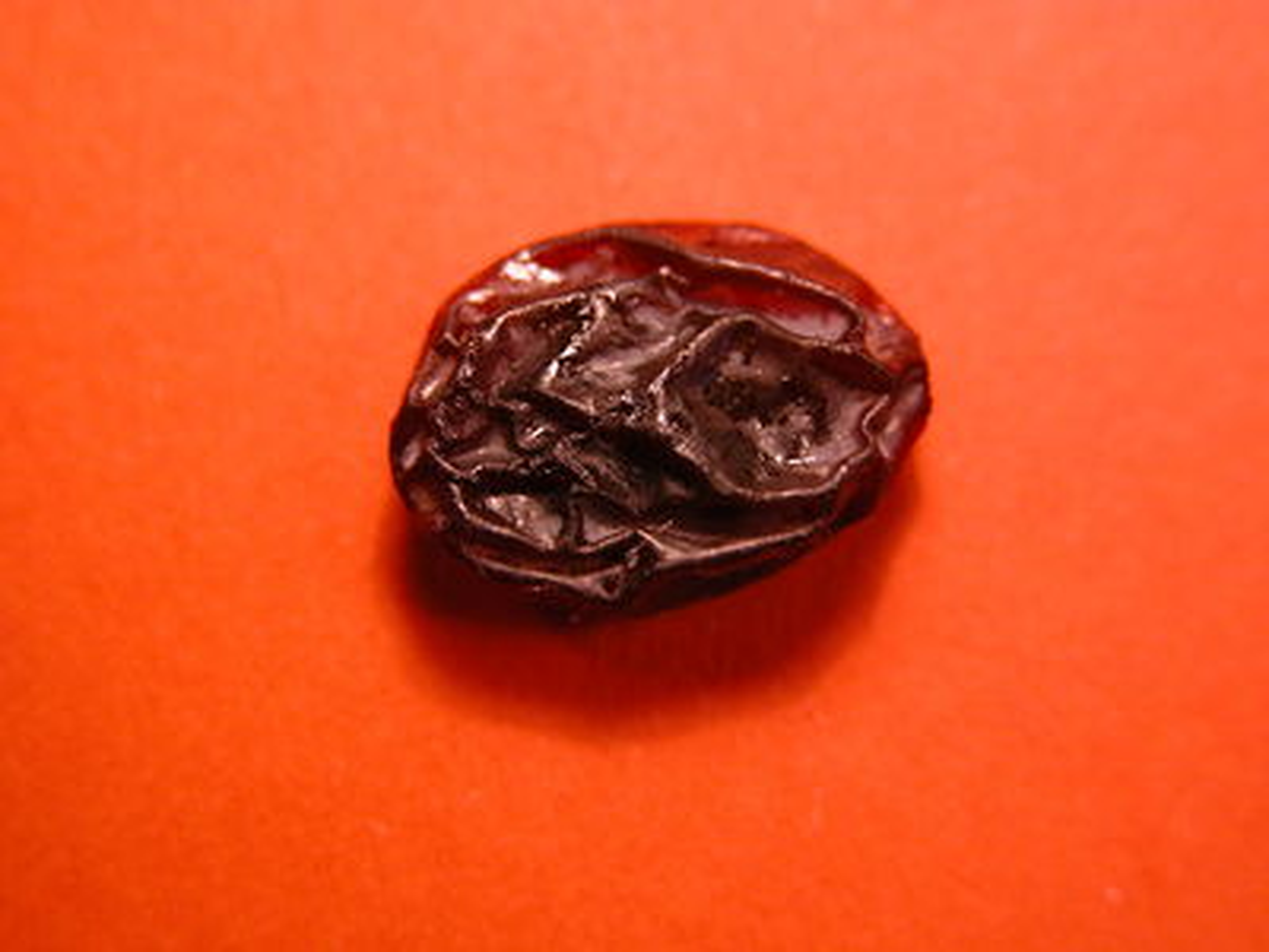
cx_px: 634
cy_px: 476
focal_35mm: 107
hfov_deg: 18.4
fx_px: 3923
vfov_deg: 13.8
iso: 100
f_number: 3.7
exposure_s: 1/98.8
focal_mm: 27.3
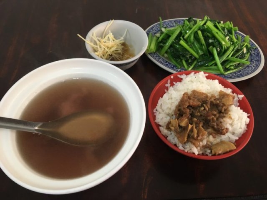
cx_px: 134
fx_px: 224
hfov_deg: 61.7
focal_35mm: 29
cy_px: 100
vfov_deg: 48.2
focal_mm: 4.15
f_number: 2.2
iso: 100
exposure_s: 1/30
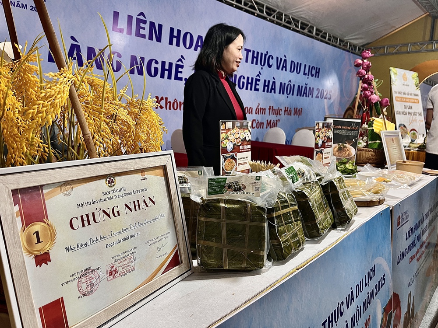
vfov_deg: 53.1
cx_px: 219
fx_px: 329
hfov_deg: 67.3
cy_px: 164
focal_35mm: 26
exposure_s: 1/50
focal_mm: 5.1
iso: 80
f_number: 1.6
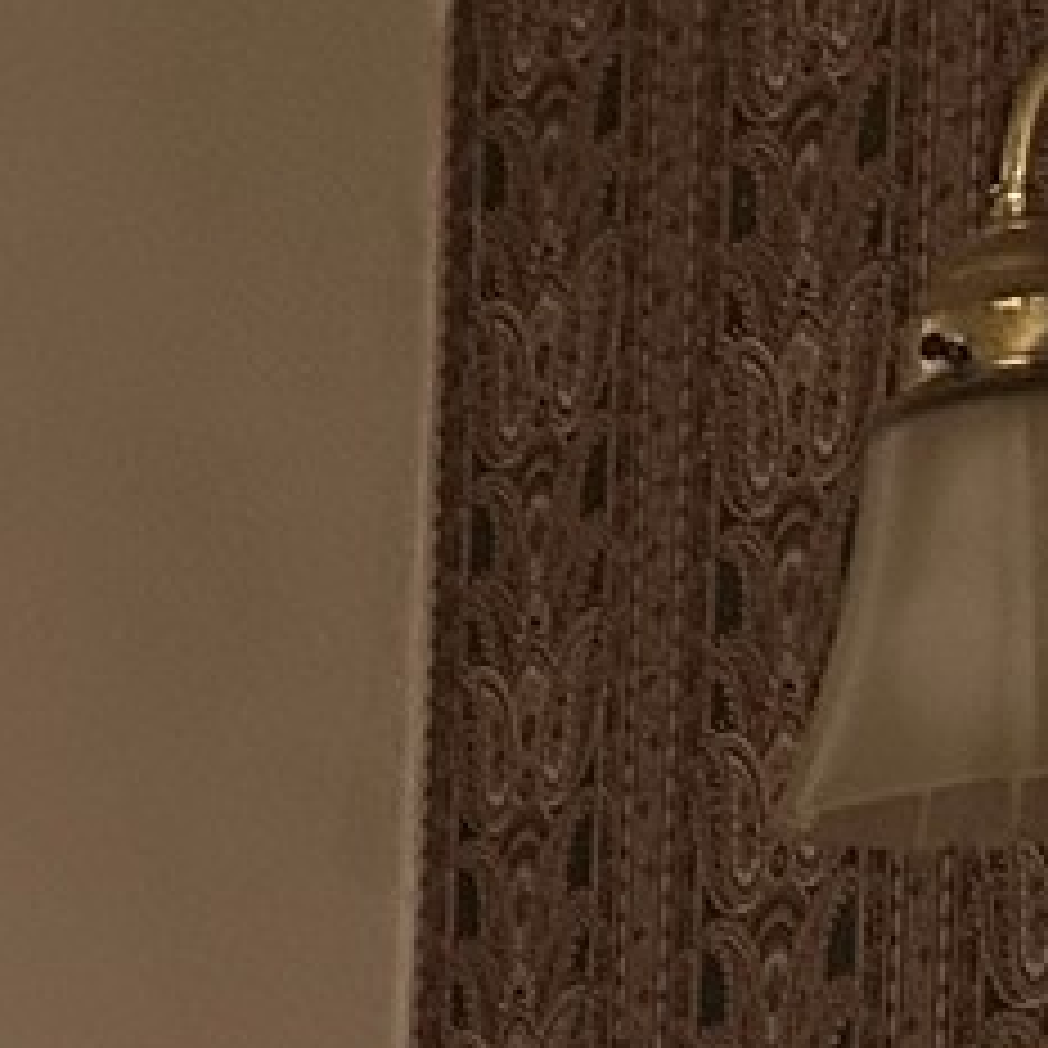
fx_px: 5994
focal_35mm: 175
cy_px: 2690
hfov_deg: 9.2
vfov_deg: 8.8
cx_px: -1228
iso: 640
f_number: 1.78
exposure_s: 1/40
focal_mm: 6.86
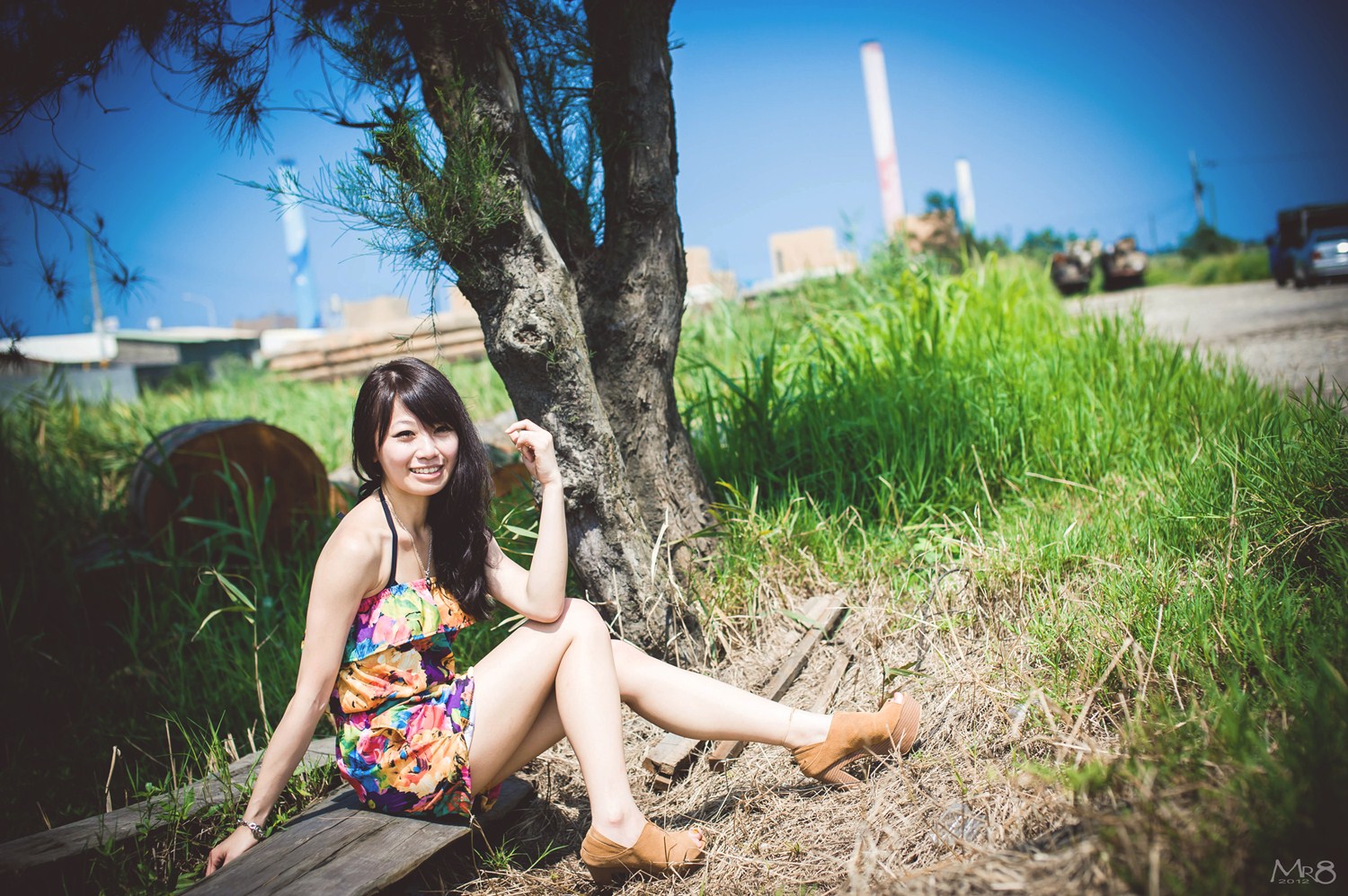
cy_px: 448
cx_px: 674
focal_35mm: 50
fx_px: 1871
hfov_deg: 39.6
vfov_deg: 27.0
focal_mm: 50
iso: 250
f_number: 2.8
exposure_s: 1/5000
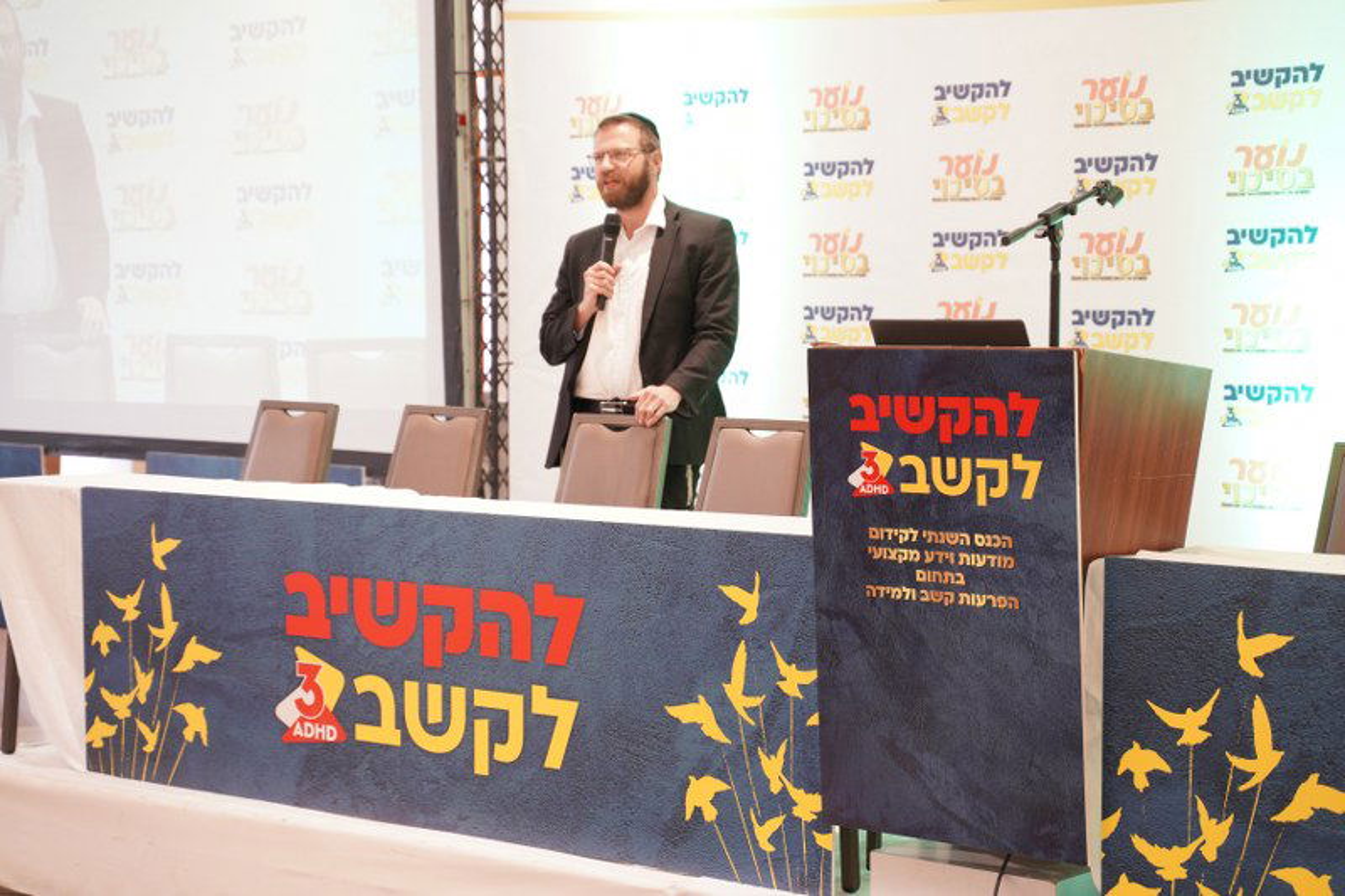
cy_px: 448
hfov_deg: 29.7
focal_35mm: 68
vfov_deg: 20.0
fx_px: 2540
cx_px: 672
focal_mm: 68
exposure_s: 1/125
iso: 1600
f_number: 3.5
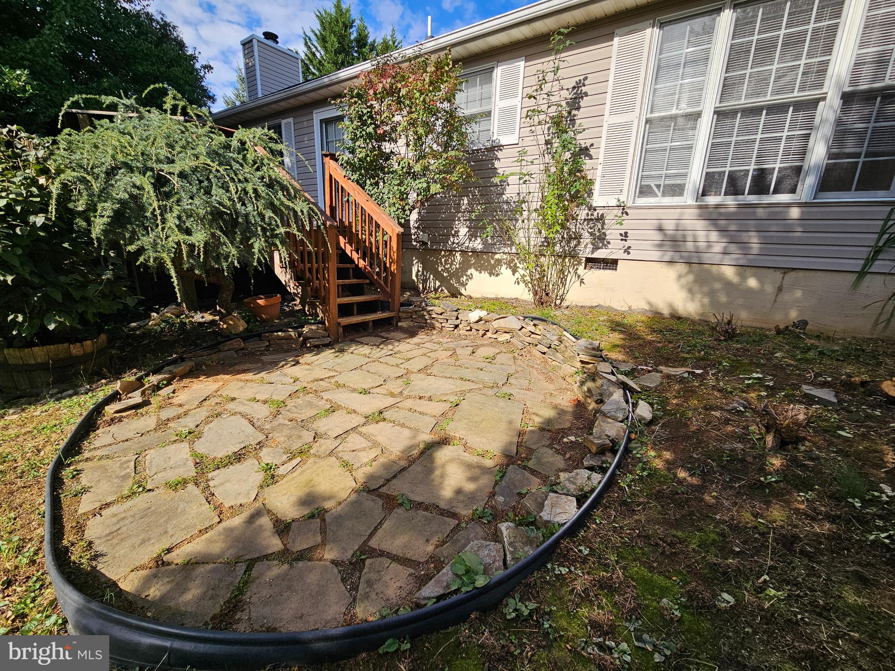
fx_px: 336
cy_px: 336
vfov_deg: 89.9
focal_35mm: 13
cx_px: 448
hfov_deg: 106.2
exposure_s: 1/1449
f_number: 2.2
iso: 50
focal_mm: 2.2
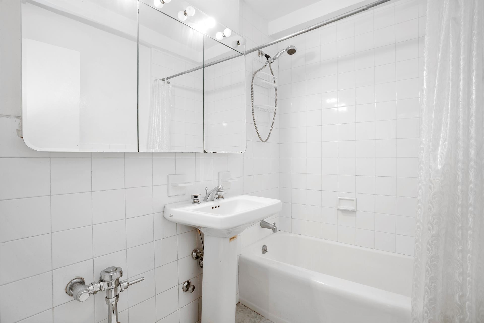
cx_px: 242
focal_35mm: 17
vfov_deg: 70.4
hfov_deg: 93.3
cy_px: 162
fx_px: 229
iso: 100
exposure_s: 1/1.25
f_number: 8
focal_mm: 17
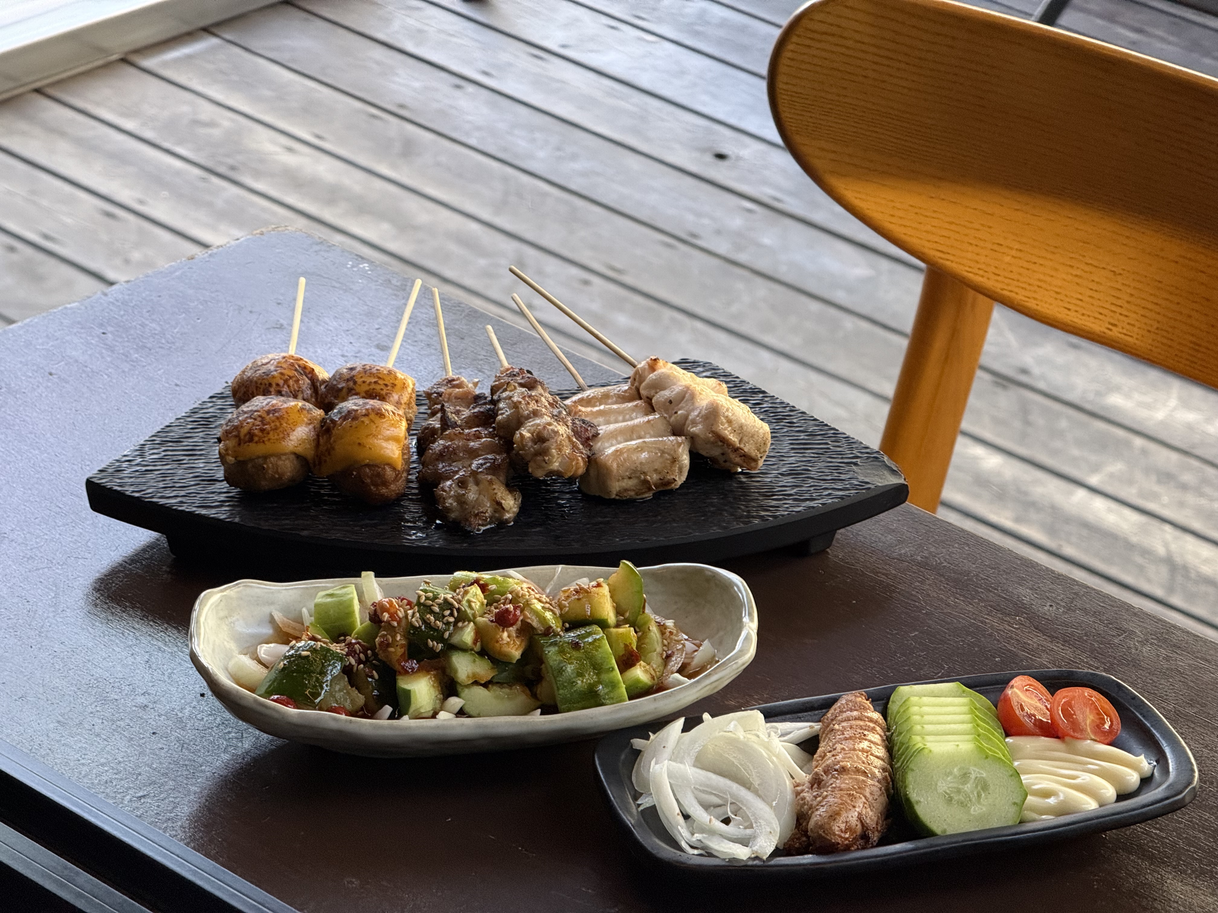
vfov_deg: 12.3
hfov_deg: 16.4
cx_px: 609
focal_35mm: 120
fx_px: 4222
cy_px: 456
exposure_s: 1/120
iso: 200
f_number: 2.8
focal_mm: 15.66
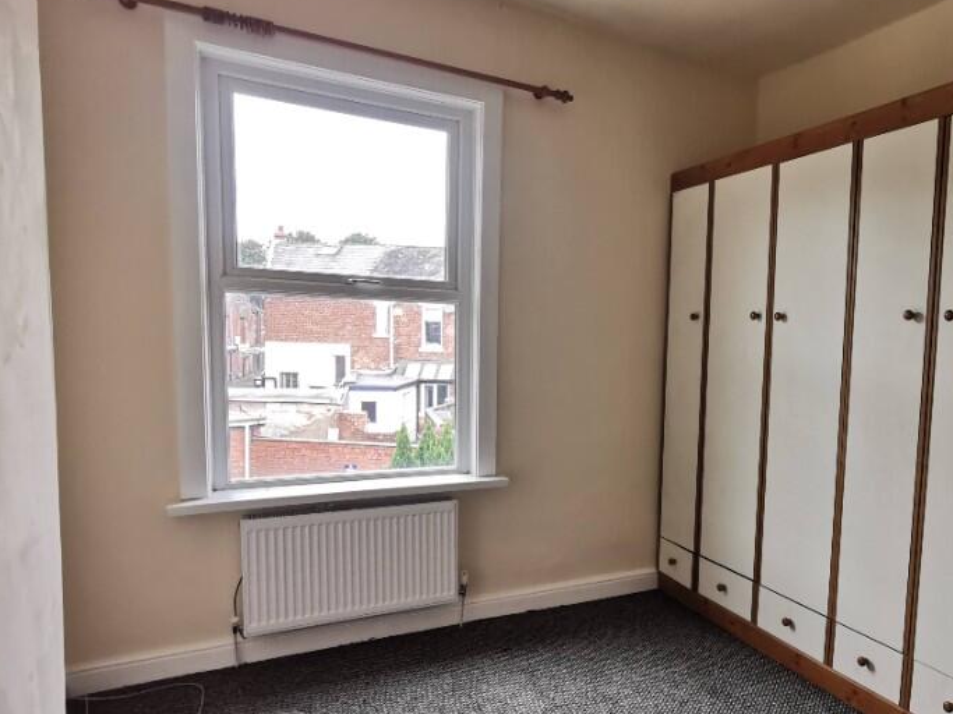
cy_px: 403
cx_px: 664
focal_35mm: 24
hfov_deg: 68.8
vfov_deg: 56.6
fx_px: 661
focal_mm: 2.26
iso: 160
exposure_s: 1/100
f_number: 2.2
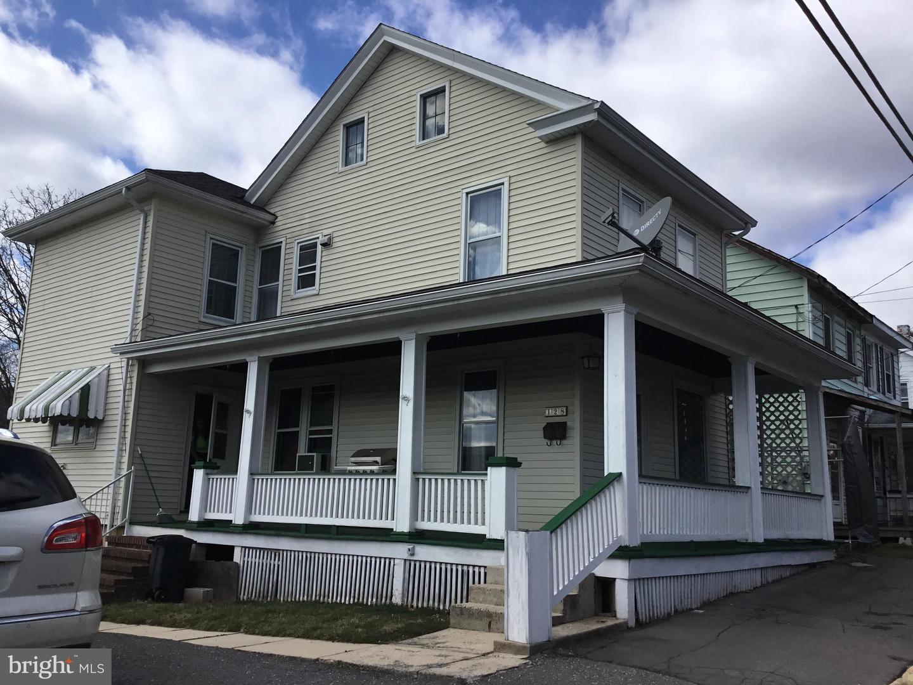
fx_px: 818
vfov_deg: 45.4
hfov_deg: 58.4
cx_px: 456
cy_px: 342
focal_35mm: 31
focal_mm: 3.3
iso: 25
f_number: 2.4
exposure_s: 1/1631
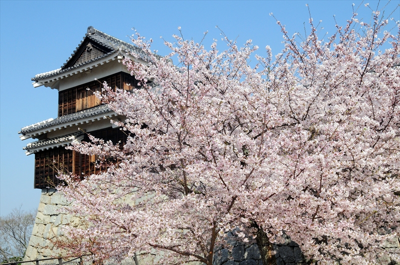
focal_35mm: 52
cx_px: 200
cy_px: 132
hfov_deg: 37.9
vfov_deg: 25.7
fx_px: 583
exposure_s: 1/500
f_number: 11
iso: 400
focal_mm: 35
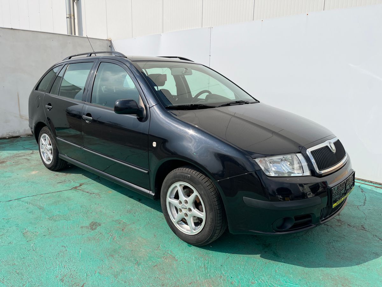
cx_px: 191
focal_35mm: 26
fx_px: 287
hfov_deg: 67.3
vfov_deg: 53.1
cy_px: 144
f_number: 1.6
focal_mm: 5.1
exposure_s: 1/5076
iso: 50
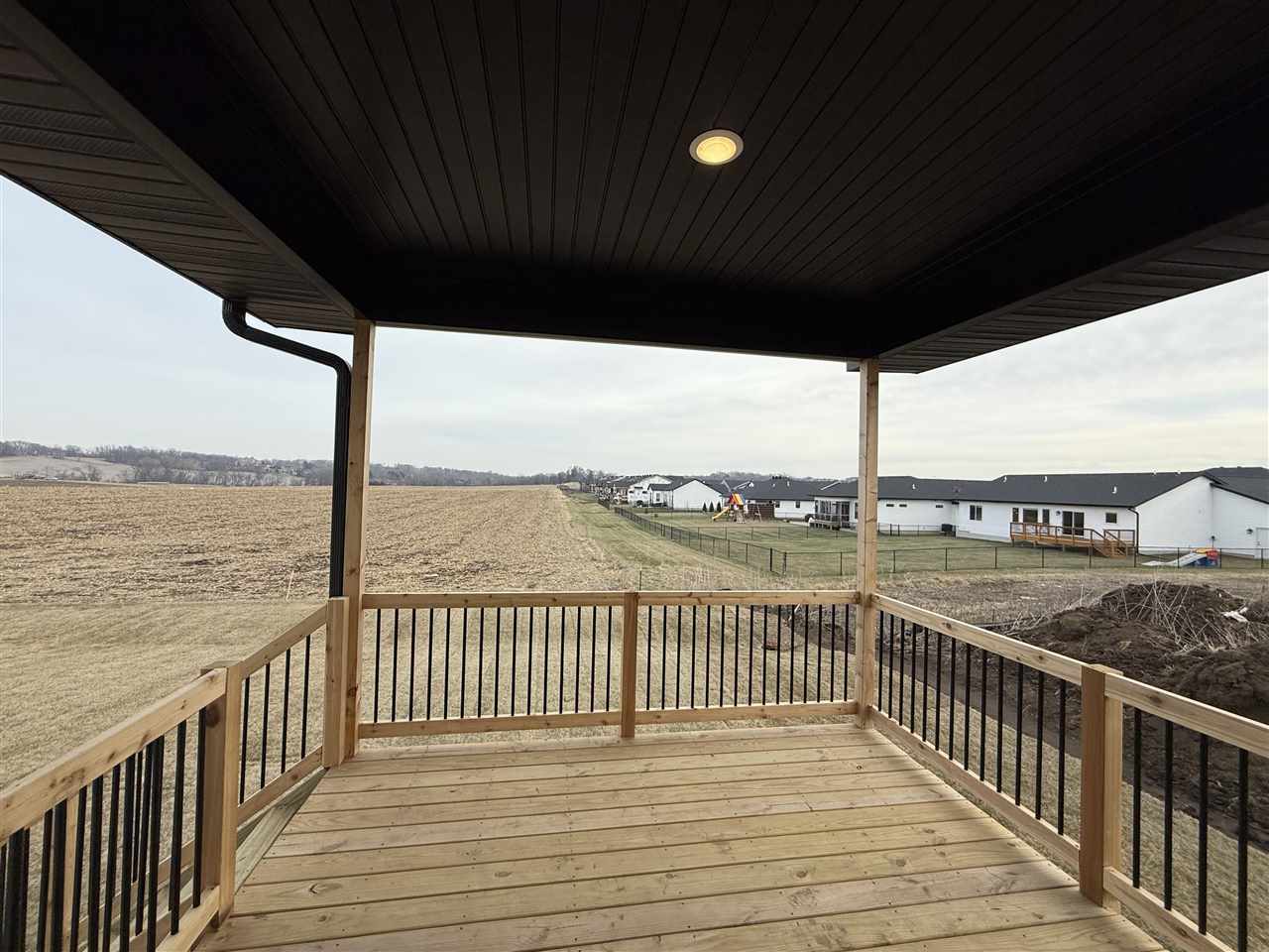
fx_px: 513
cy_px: 476
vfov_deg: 85.7
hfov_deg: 102.1
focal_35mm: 14
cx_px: 634
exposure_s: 1/1534
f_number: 2.2
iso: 50
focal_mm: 2.22
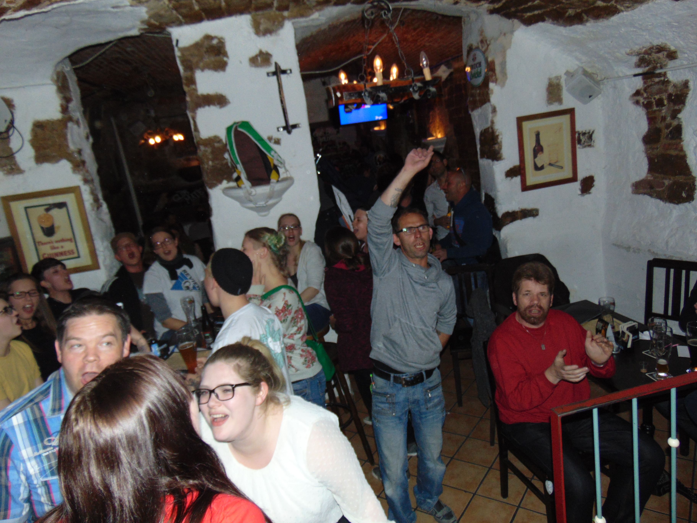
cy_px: 262
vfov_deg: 54.9
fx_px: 503
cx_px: 348
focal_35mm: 25
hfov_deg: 69.4
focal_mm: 4.5
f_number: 3
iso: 200
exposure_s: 1/30
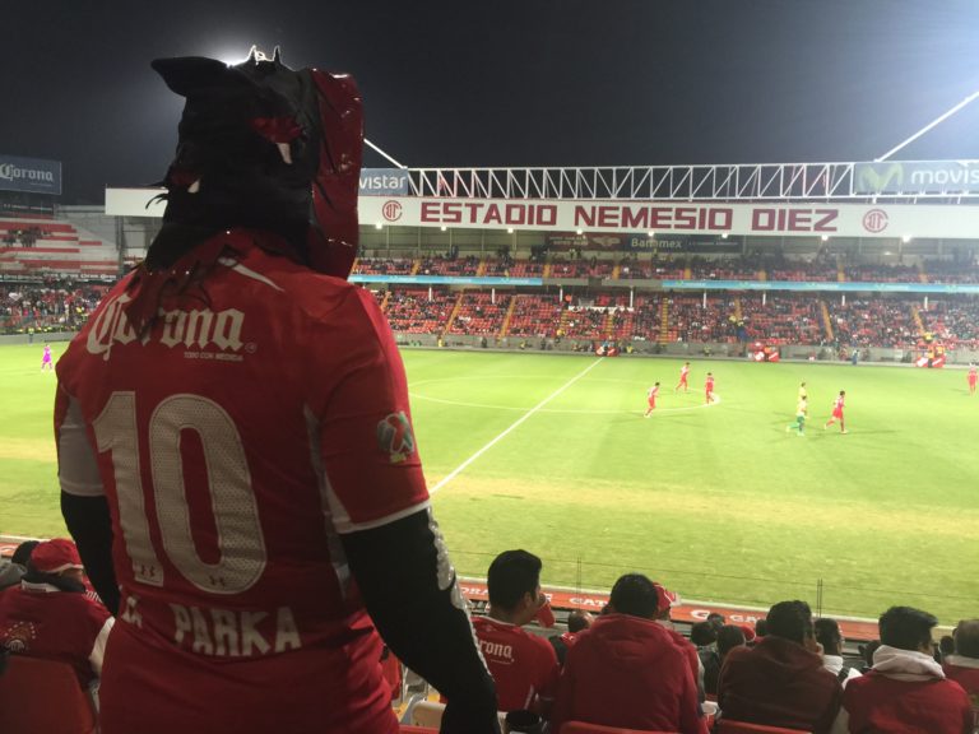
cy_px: 367
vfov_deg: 48.2
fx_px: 820
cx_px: 490
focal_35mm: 29
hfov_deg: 61.7
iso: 40
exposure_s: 1/15
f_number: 2.2
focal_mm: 4.15
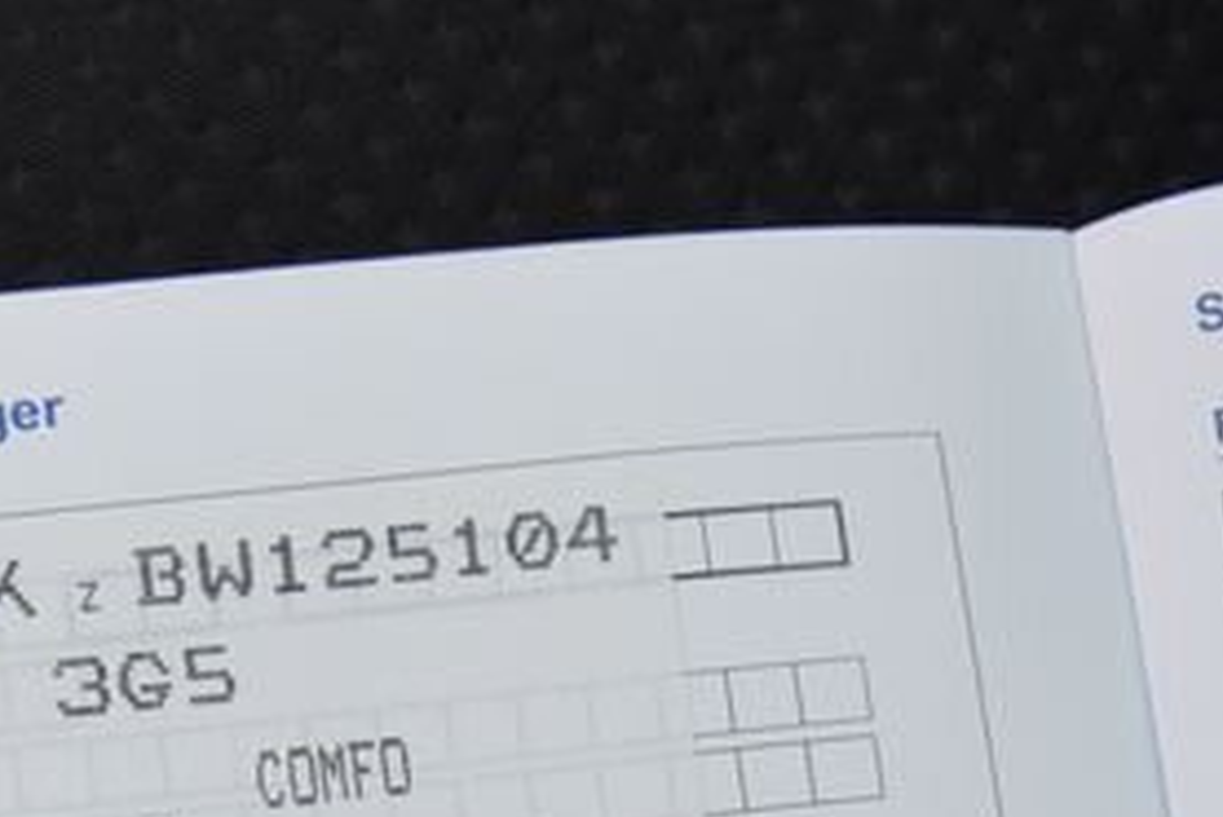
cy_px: 1400
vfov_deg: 7.9
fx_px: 5778
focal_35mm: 170
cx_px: 1400
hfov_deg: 11.9
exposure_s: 1/80
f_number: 4.5
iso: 500
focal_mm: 46
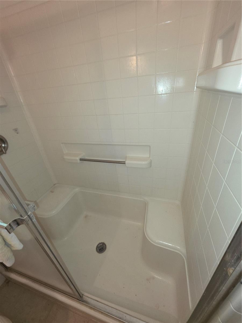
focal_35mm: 13
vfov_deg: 106.2
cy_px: 162
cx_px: 121
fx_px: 121
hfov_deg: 89.9
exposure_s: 1/60
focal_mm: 2.2
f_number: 1.9
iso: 125
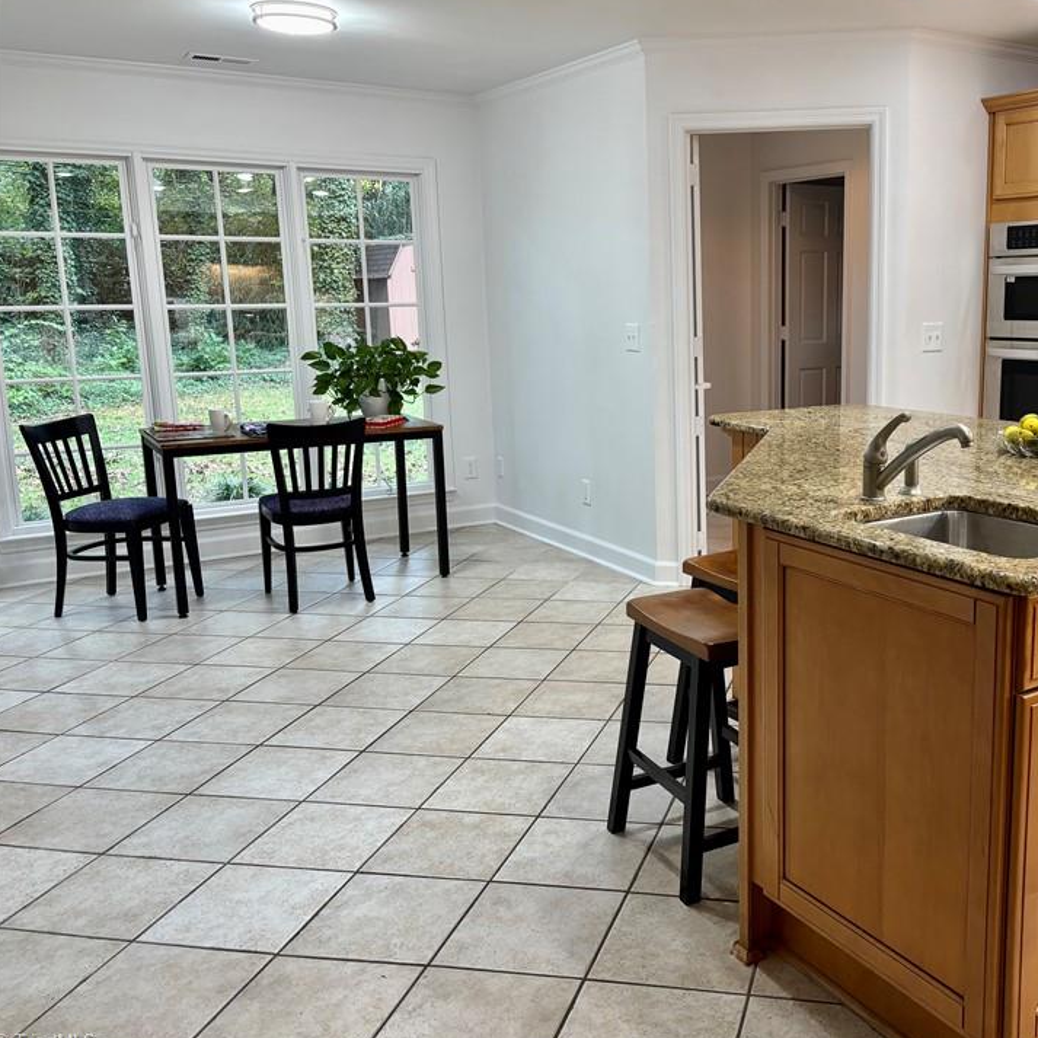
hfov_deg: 48.4
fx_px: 1120
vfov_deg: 49.7
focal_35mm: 33
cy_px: 496
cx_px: 737
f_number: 1.6
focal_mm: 5.96
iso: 80
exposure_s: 1/60
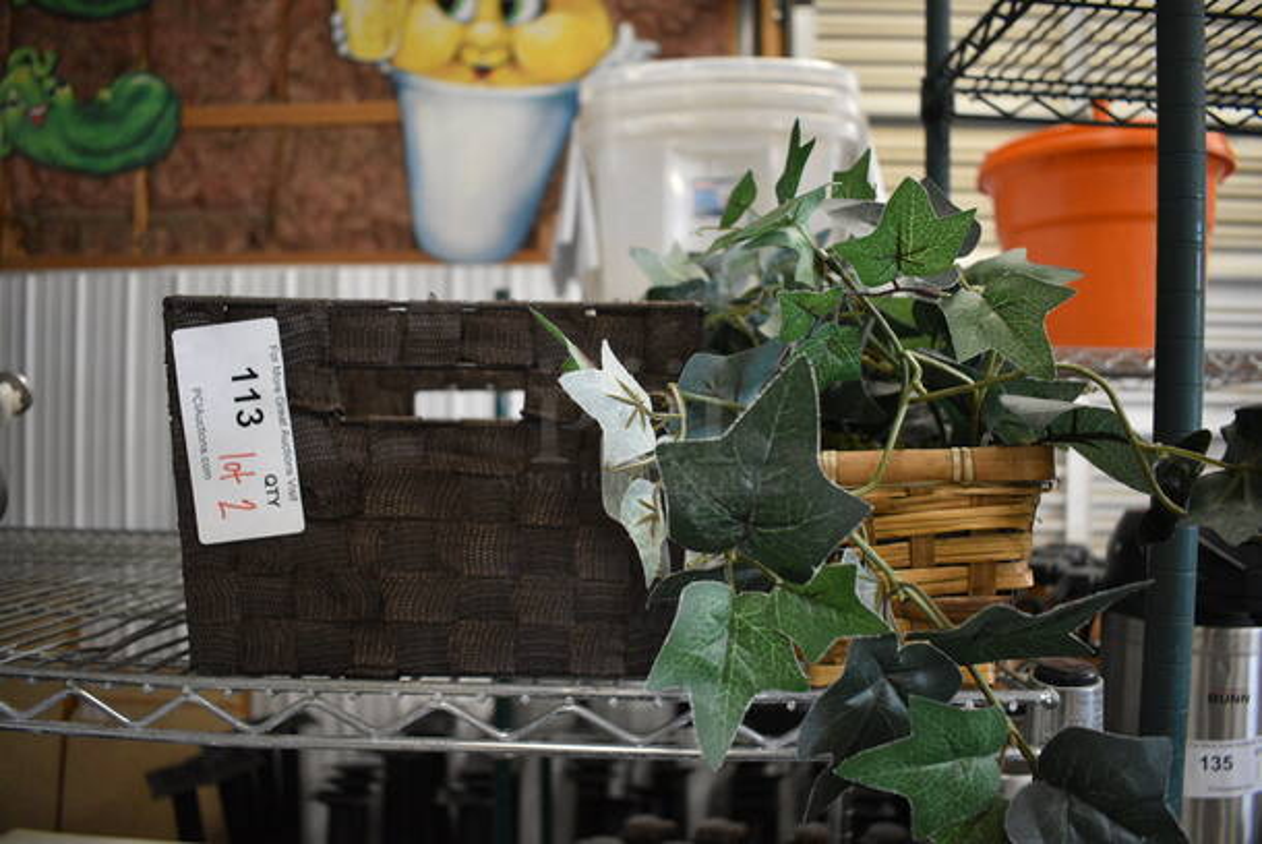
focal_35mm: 27
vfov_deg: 48.0
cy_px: 422
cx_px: 631
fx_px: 947
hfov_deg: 67.3
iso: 2000
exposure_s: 1/125
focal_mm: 18
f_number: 3.5
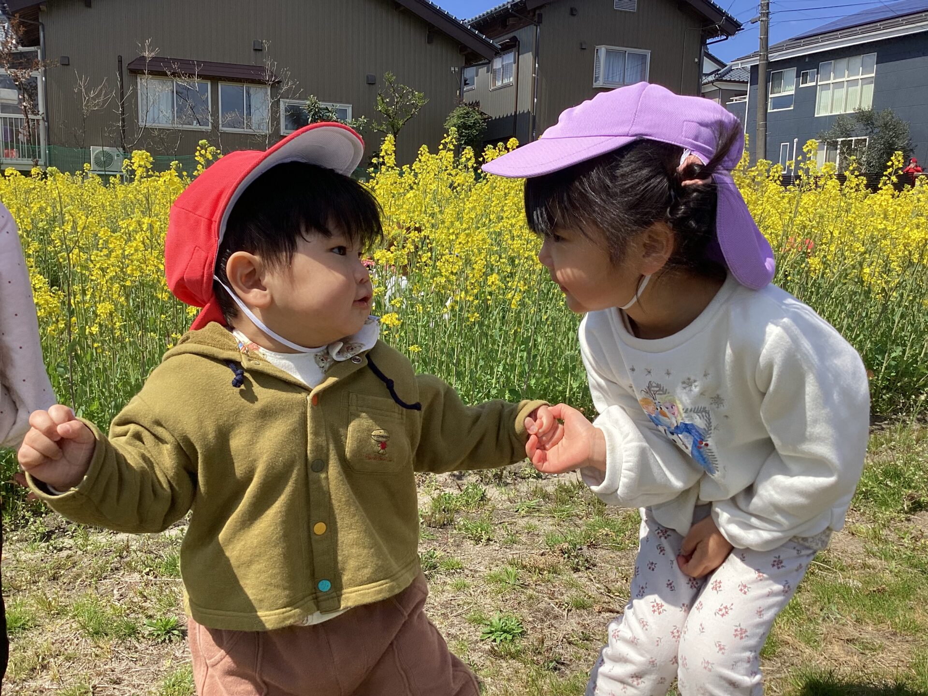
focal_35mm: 31
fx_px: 831
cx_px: 464
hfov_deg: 58.4
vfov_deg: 45.4
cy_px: 348
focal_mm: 3.3
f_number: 2.4
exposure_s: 1/916
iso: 25
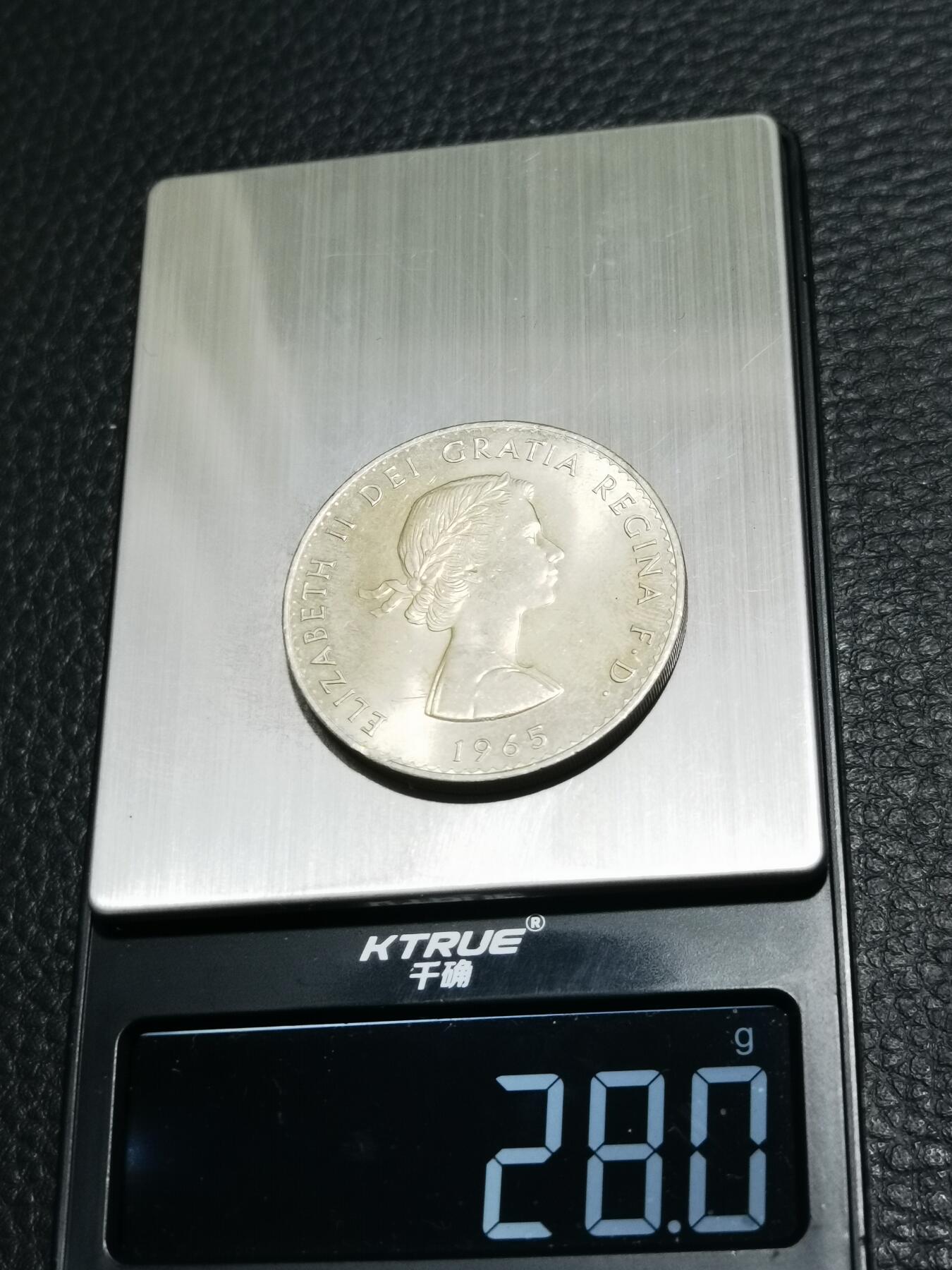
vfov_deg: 32.7
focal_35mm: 59
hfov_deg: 24.8
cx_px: 476
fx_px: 2163
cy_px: 635
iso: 125
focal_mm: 6.67
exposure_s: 1/100
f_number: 1.9
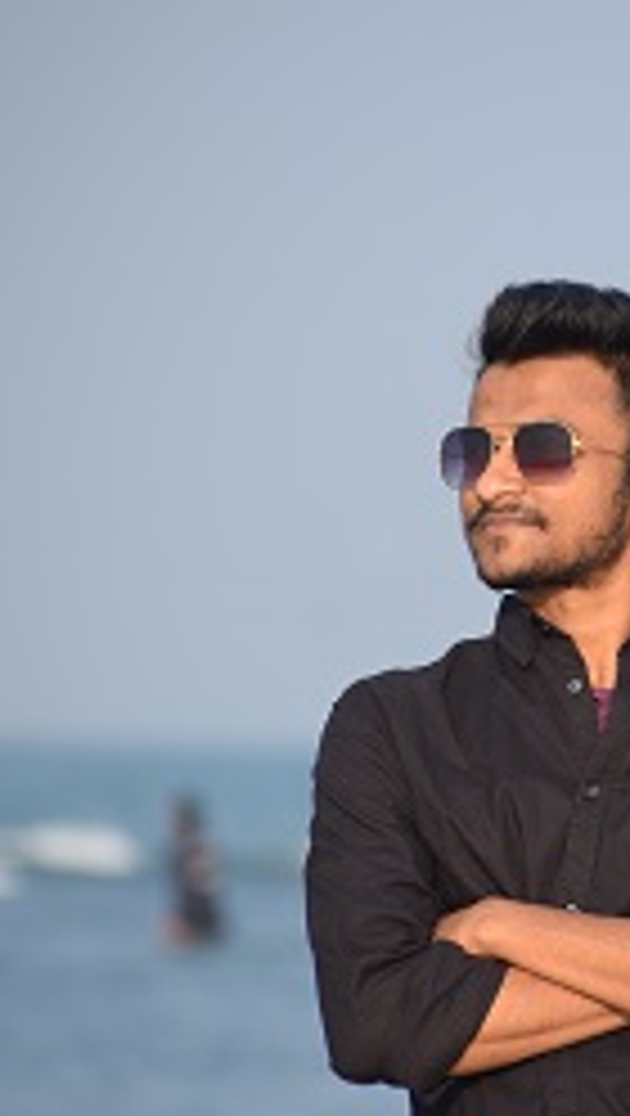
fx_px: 16497
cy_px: 576
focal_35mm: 557
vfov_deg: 3.9
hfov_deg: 2.2
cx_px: 598
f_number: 5.6
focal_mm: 220
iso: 200
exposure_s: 1/400
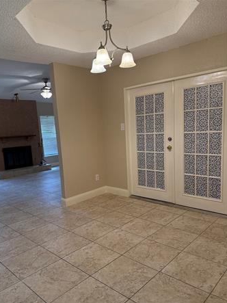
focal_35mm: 26
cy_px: 163
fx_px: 227
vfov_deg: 67.2
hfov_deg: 53.0
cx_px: 105
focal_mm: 6.76
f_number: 1.78
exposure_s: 1/120
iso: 250
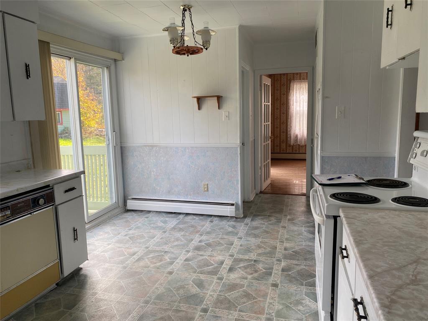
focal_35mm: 26
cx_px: 214
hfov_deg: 67.3
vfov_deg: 53.1
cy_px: 160
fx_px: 321
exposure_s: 1/122
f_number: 1.8
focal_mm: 4.25
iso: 40
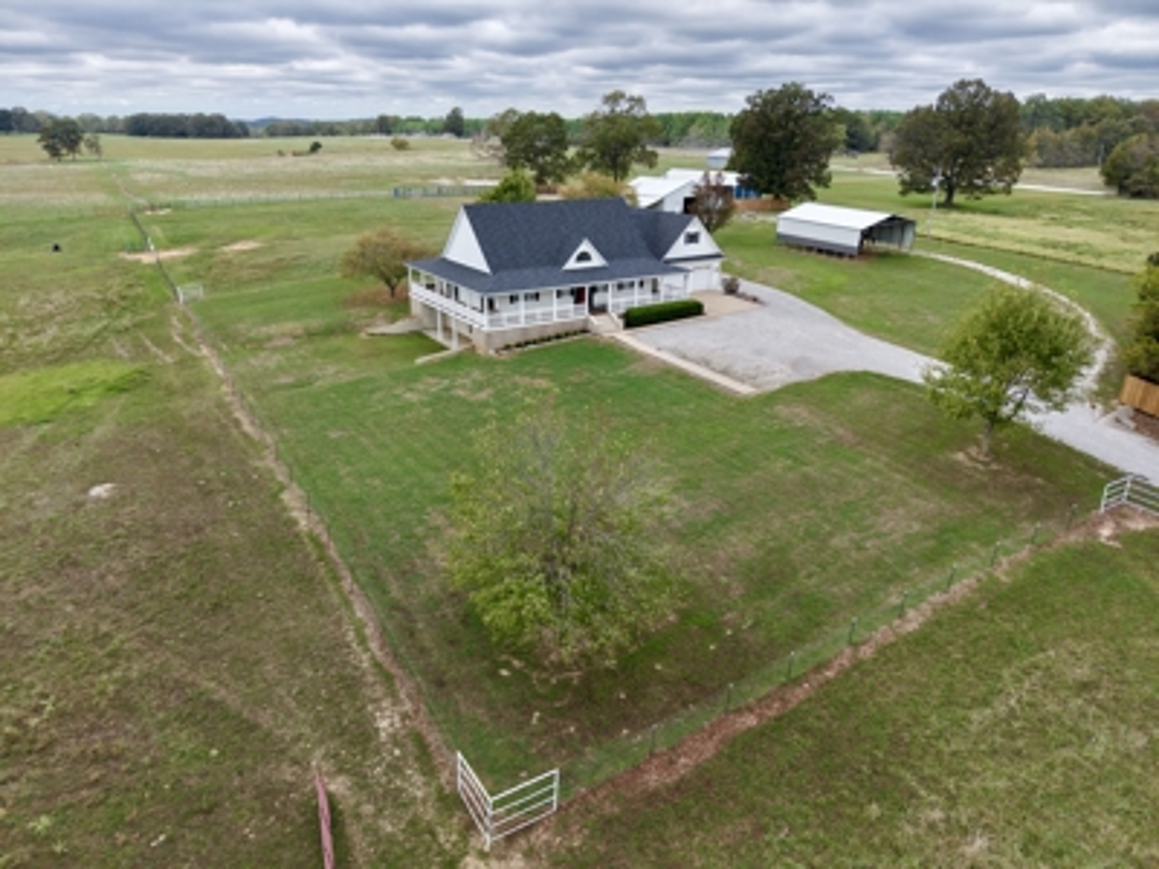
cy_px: 434
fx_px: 804
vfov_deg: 56.8
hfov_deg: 71.6
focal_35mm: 24
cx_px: 580
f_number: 1.8
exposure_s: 1/1000
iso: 100
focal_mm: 8.67
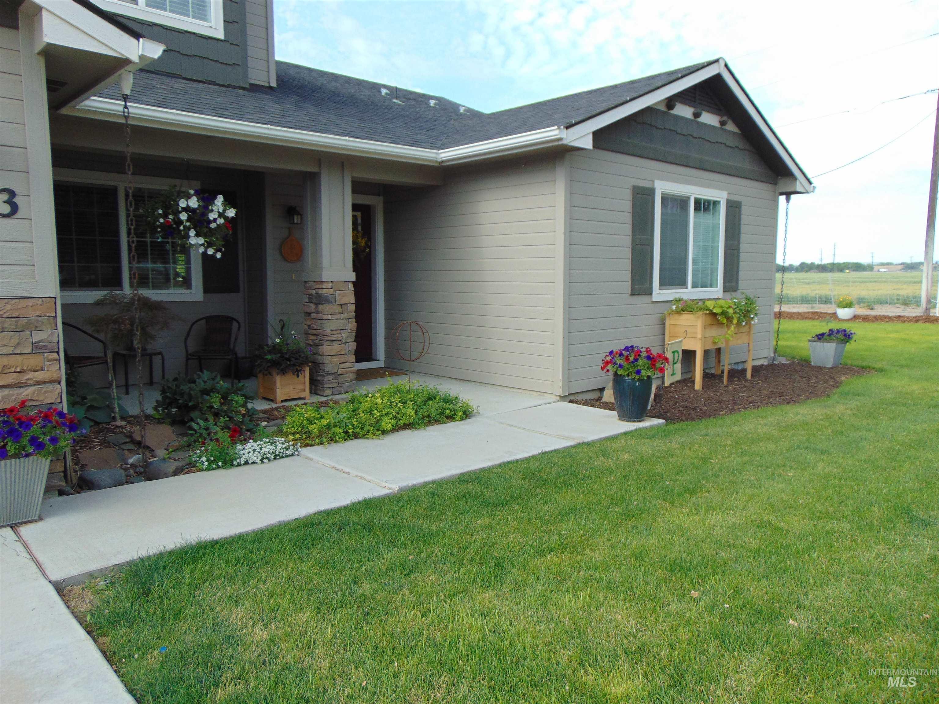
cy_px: 352
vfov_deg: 54.9
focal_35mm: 25
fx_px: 678
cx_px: 470
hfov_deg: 69.4
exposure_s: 1/500
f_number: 3
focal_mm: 4.5
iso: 80
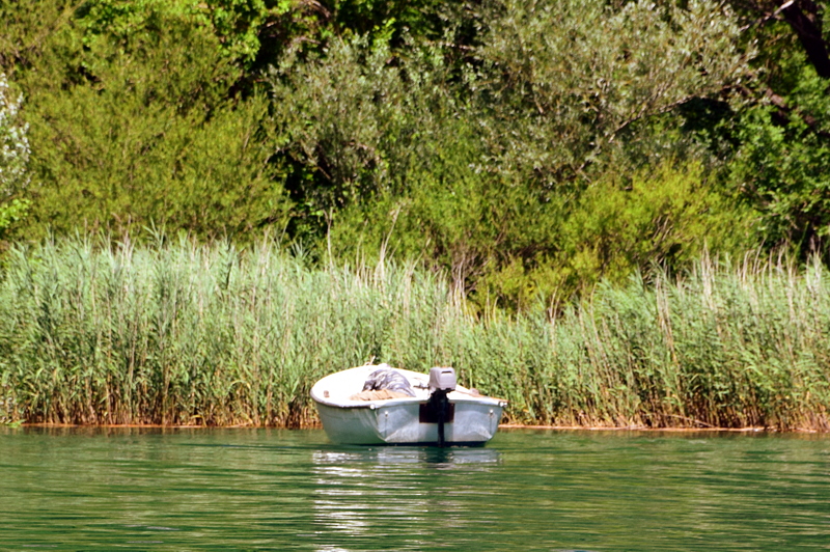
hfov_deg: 13.1
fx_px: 3628
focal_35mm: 158
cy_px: 276
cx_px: 415
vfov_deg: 8.7
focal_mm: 105
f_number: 9
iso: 400
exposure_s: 1/160
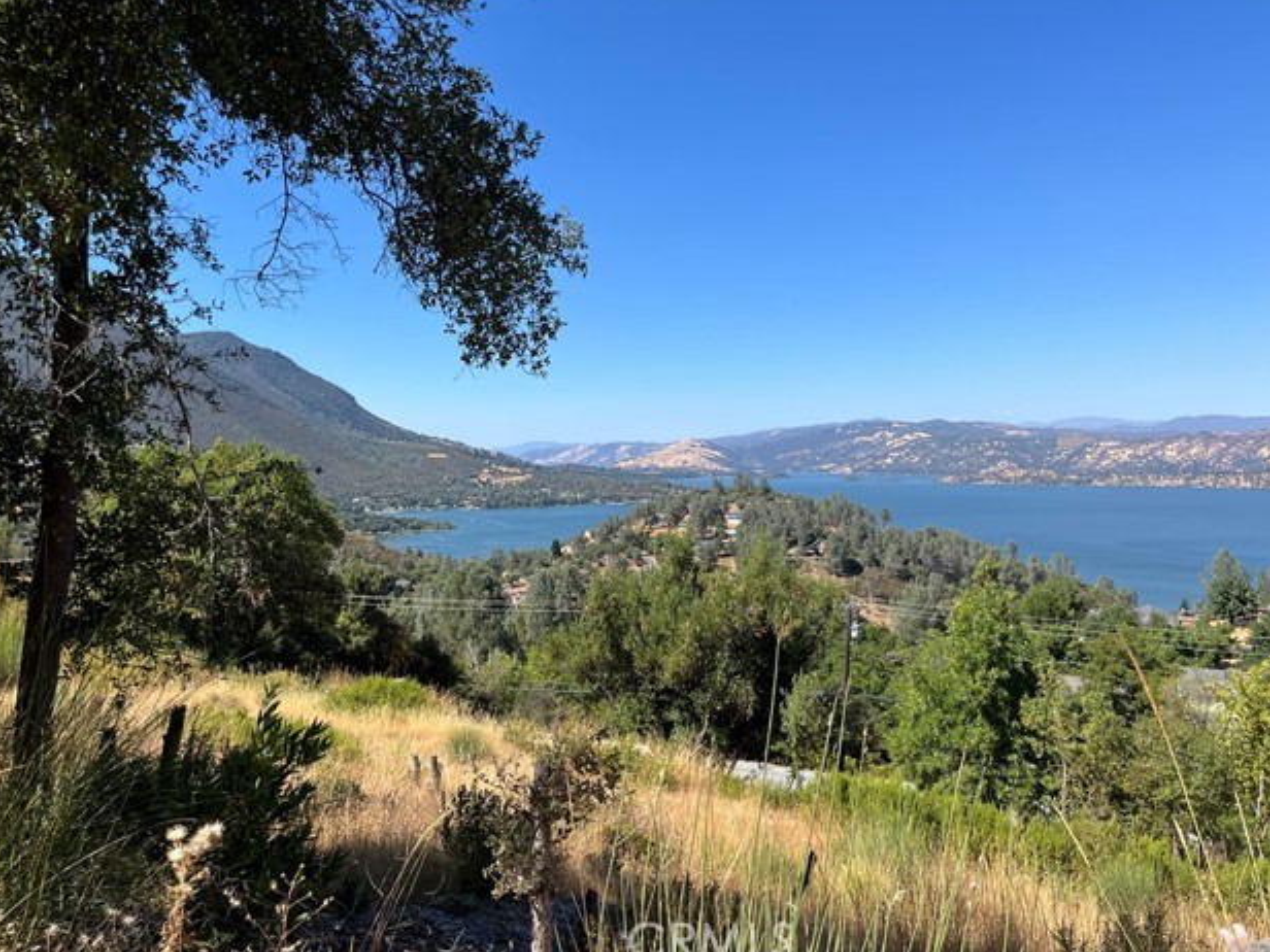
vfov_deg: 51.4
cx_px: 651
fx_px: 991
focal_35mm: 27
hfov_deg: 65.3
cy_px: 476
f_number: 1.6
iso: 50
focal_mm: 5.1
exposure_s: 1/3135
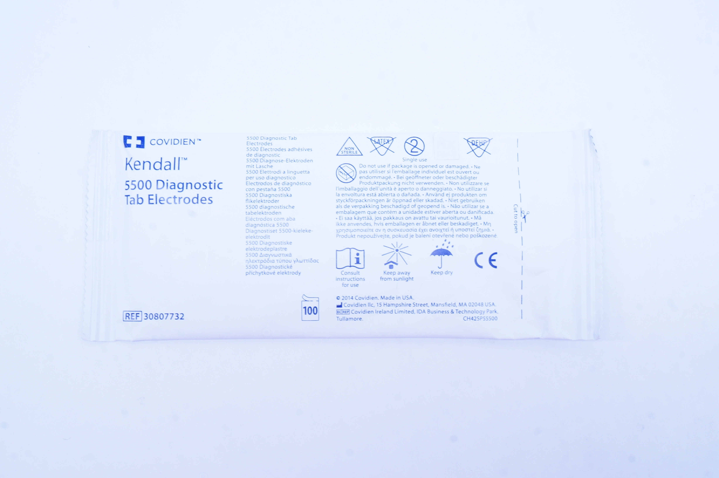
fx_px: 988
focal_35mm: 50
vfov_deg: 27.2
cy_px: 239
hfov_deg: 40.0
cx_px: 360
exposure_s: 1/10
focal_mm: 33
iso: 400
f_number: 16
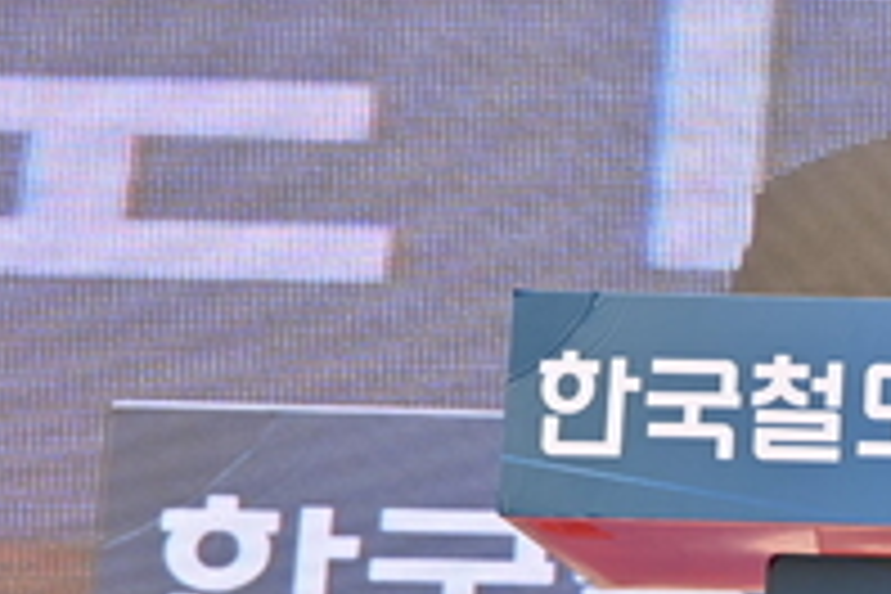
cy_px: 171
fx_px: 4133
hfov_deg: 12.0
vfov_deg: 8.2
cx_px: 1080
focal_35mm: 167
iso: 100
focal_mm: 55
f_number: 8
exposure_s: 1/250
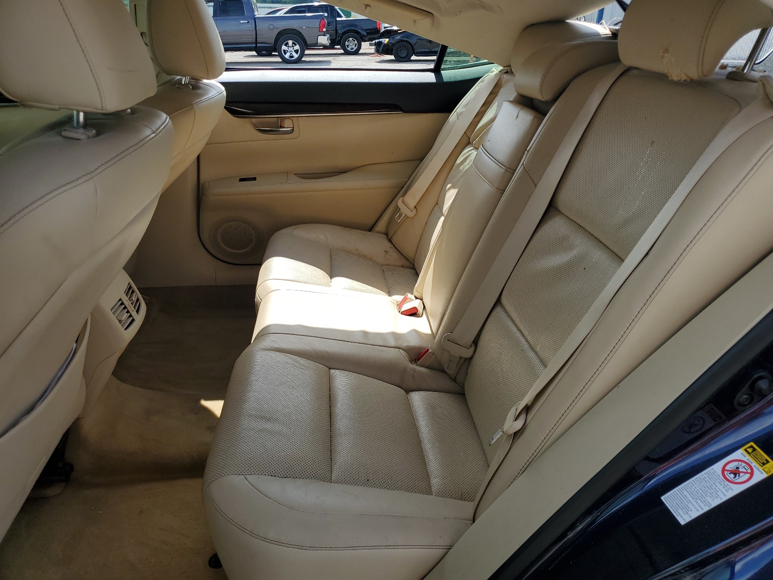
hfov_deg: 67.3
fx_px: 581
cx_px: 386
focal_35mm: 26
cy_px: 290
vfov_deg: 53.1
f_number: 1.5
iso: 50
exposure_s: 1/2000
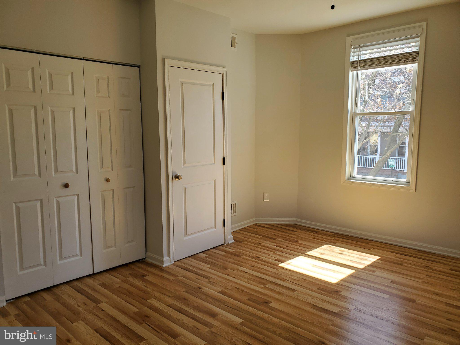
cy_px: 172
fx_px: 346
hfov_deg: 67.3
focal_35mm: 26
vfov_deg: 53.1
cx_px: 230
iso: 50
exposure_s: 1/120
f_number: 2.4
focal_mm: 4.3
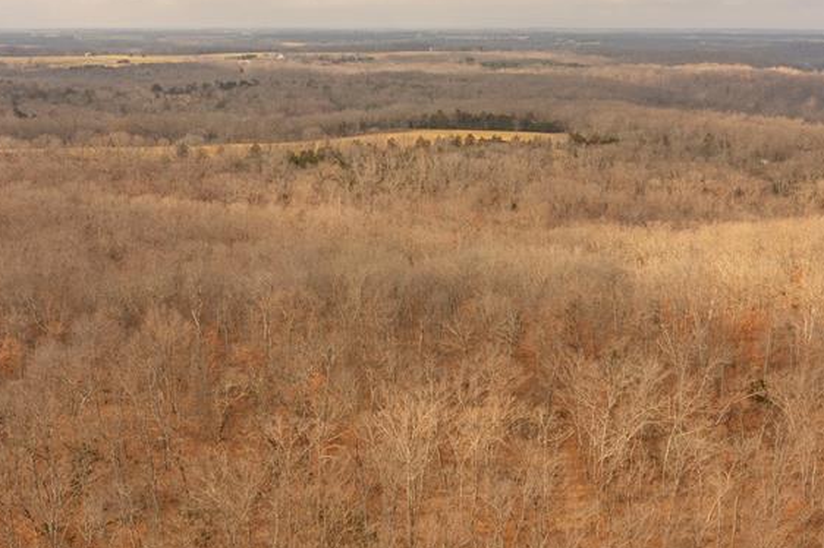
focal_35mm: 51
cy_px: 398
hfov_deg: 38.9
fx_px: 1167
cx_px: 459
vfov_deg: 26.2
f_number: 5.6
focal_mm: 10.26
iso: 100
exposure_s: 1/500
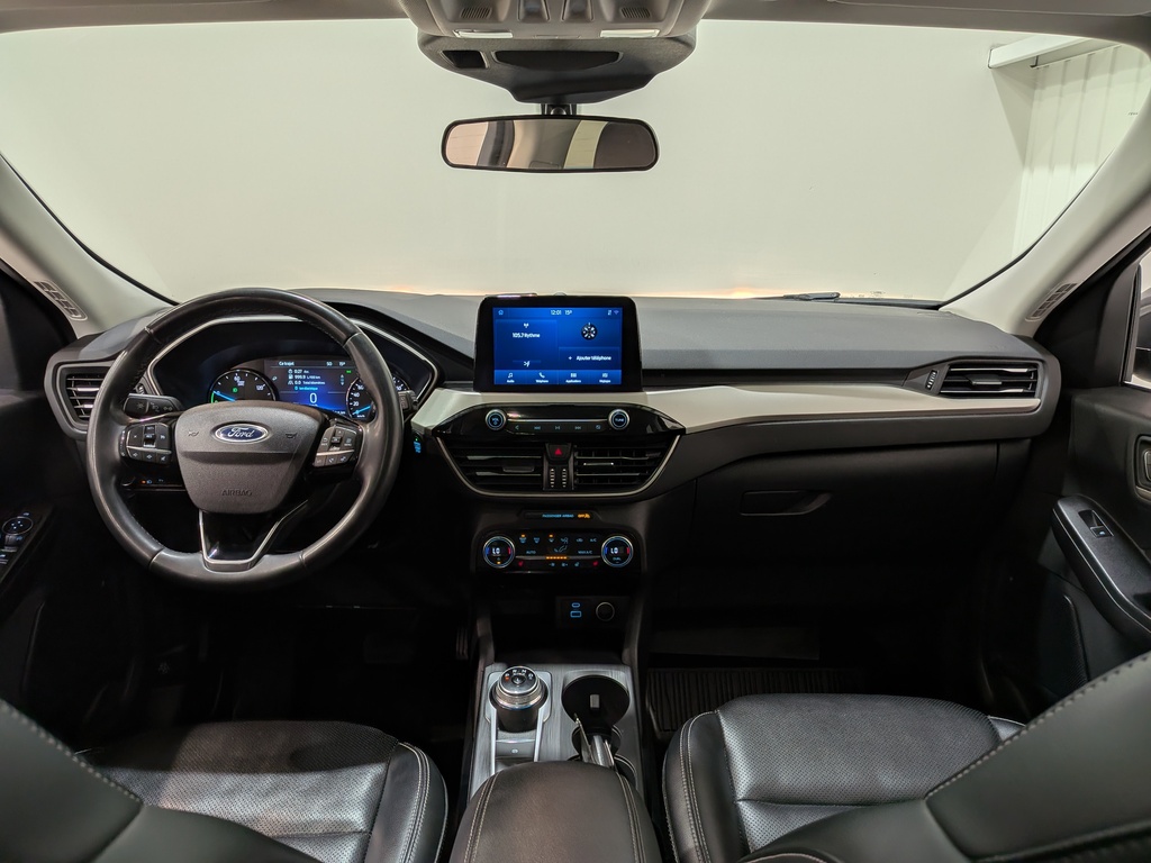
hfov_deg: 71.6
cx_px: 576
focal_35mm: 24
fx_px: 798
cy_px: 432
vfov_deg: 56.8
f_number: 1.7
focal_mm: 4.53
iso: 29
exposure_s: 1/133
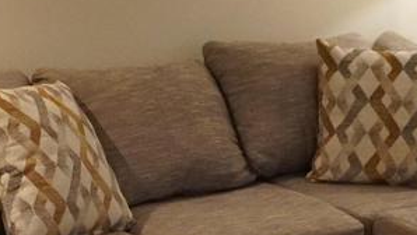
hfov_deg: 19.6
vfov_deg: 11.2
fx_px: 1195
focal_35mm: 108
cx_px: 316
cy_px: 173
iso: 4000
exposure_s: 1/200
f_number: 3.5
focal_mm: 16
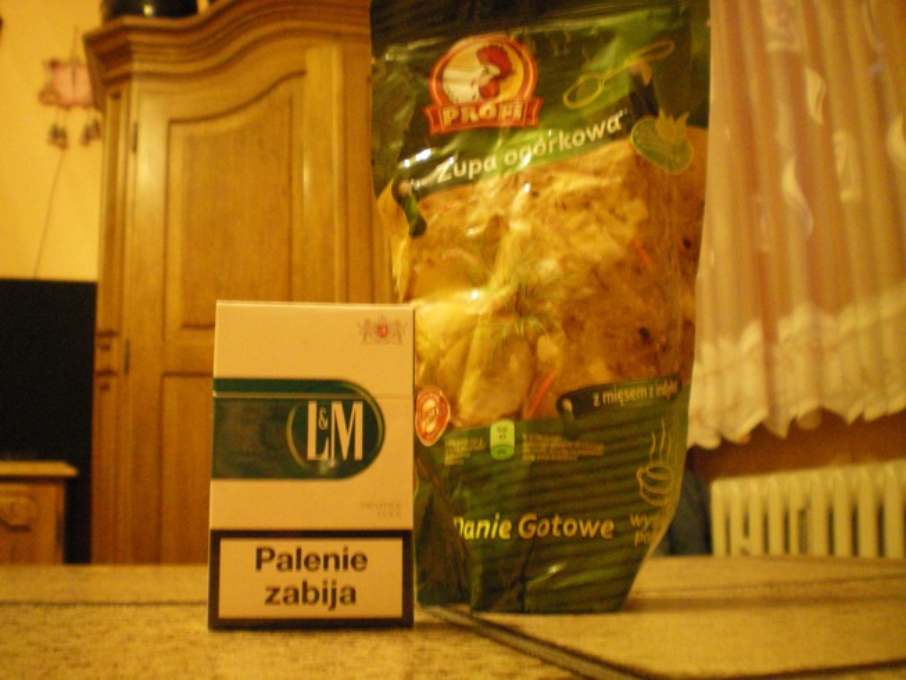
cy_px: 340
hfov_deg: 49.0
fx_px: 995
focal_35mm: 38
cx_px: 453
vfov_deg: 37.7
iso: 400
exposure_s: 1/2
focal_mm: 6.3
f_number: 3.1
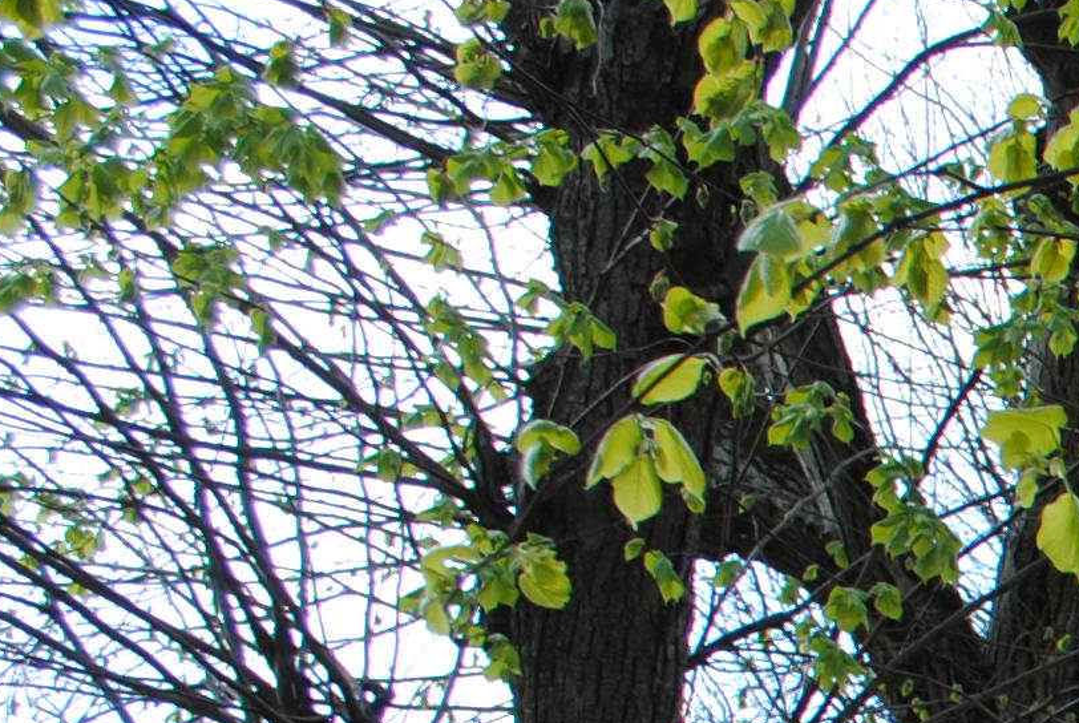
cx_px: 2511
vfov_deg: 9.1
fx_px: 4292
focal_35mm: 143
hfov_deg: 11.9
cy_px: 1398
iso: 100
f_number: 6.3
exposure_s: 1/160
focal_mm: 20
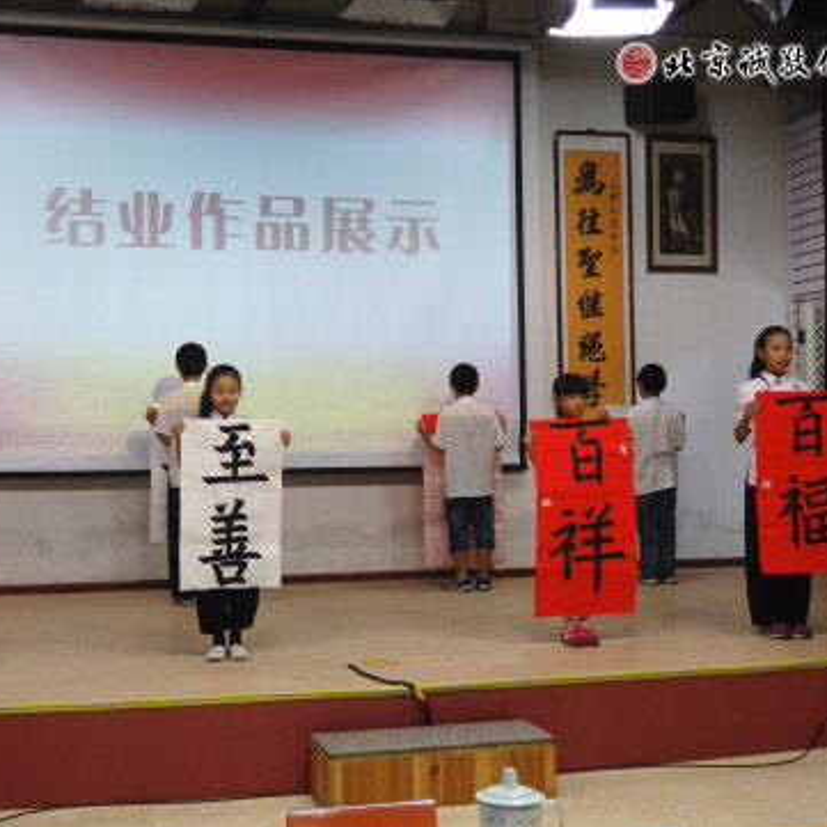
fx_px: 1297
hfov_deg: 35.3
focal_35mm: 48
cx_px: 341
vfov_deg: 35.4
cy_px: 414
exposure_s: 1/80
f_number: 3.7
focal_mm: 7.3
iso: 500
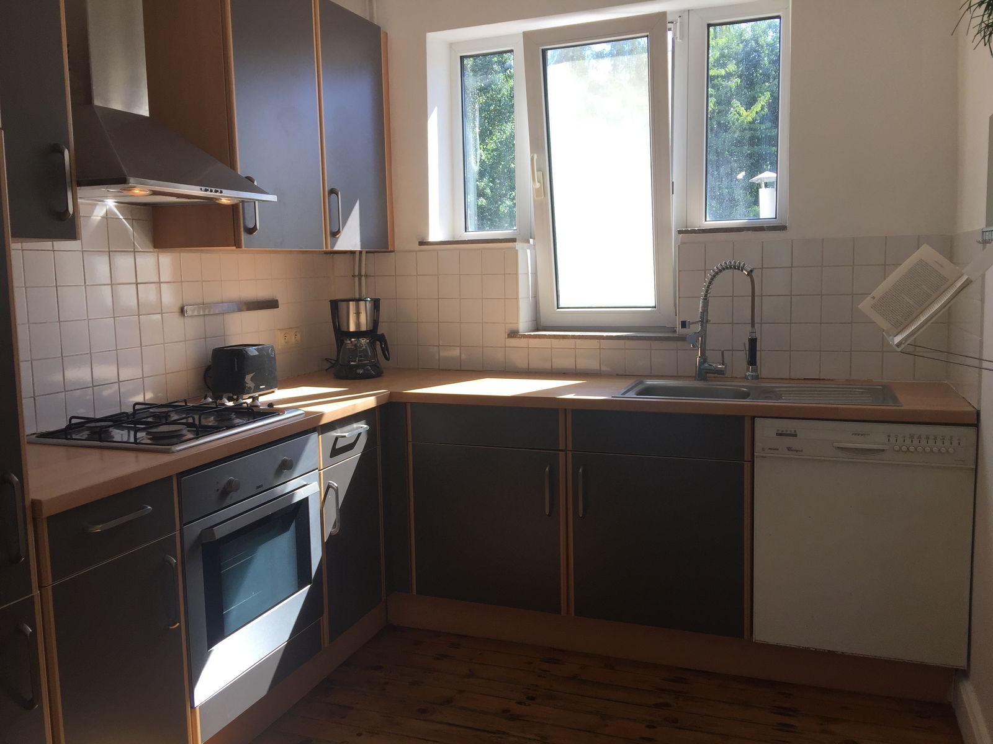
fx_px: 832
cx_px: 496
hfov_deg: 61.7
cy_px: 372
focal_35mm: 29
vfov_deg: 48.2
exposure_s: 1/189
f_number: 2.2
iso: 32
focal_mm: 4.15
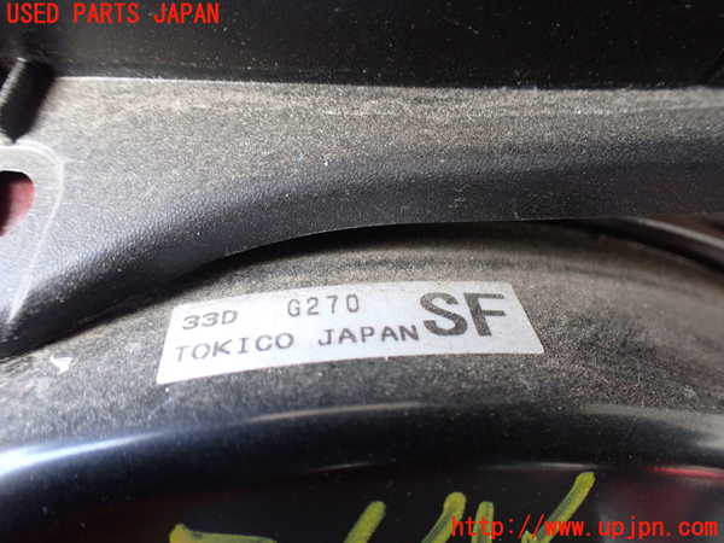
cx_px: 362
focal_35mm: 30
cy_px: 272
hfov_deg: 60.0
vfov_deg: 46.8
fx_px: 627
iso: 800
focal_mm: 5.4
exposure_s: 1/50
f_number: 2.3
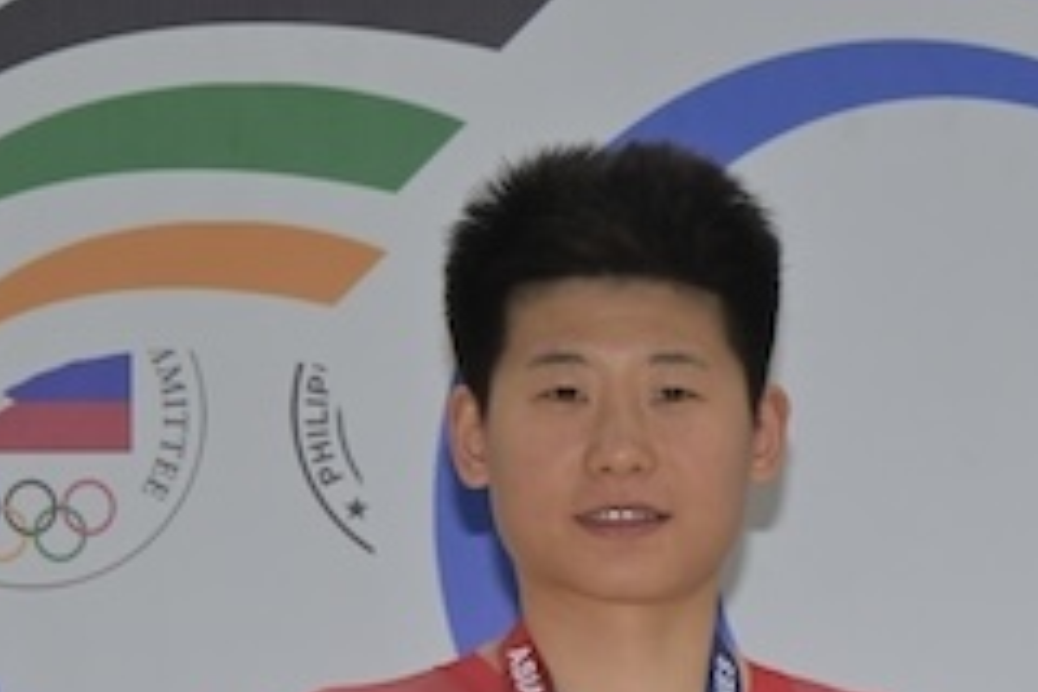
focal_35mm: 350
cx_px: 1436
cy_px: 1135
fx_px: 10091
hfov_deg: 5.8
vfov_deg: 3.9
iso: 800
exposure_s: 1/160
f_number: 8
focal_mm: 105
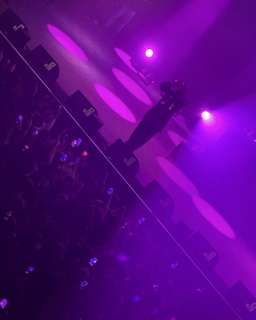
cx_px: 129
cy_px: 156
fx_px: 1193
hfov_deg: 12.2
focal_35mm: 126
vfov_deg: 15.3
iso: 640
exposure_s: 1/40
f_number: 2.8
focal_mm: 15.66
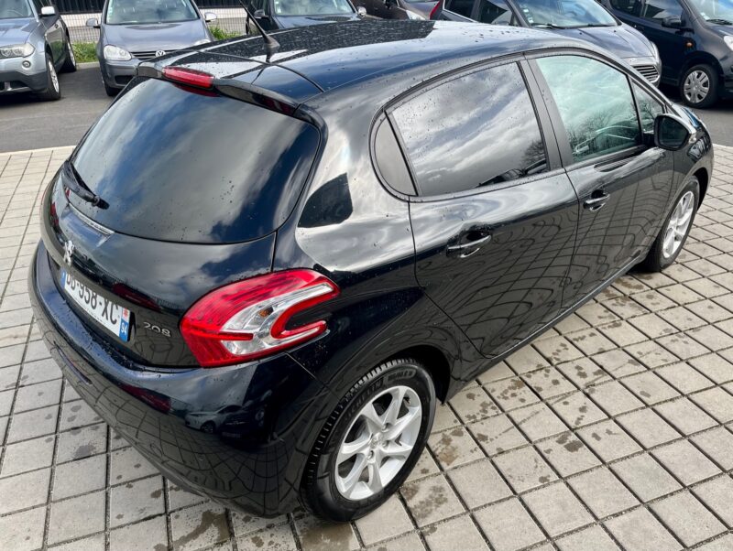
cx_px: 366
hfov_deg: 67.2
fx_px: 551
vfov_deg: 53.2
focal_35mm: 26
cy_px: 276
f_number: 1.6
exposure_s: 1/751
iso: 50
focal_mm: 5.1
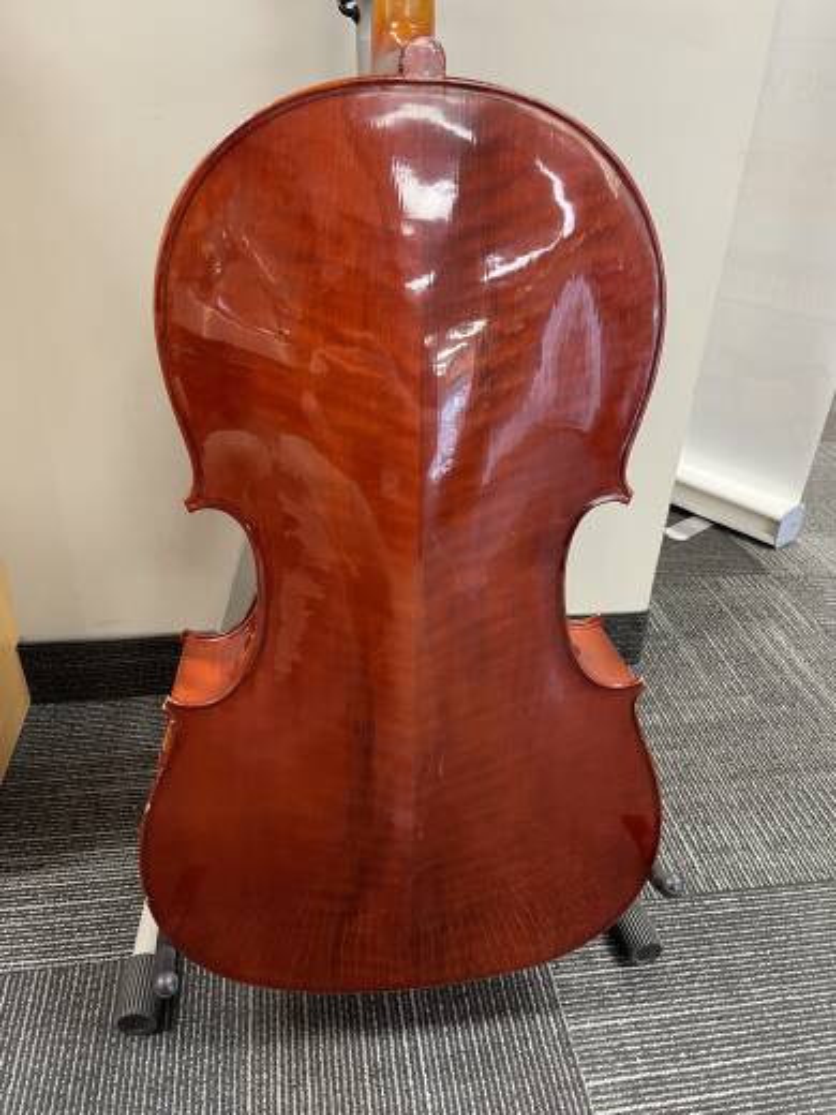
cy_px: 558
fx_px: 837
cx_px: 418
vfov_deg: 67.3
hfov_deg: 53.1
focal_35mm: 26
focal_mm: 4.2
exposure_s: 1/60
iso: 250
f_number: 1.6
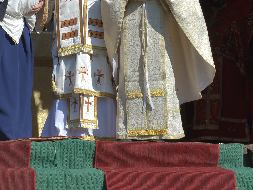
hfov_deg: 15.9
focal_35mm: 123
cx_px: 42
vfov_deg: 11.7
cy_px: -71
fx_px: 899
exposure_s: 1/250
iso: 100
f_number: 8
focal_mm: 40
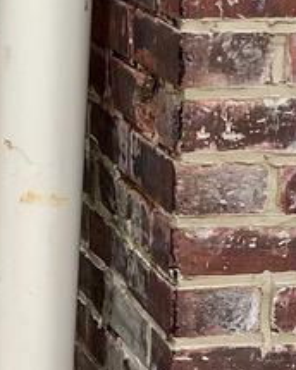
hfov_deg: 8.5
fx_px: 1982
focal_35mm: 181
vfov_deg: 10.5
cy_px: 435
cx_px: 15
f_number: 1.6
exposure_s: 1/416
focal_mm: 4.2
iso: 32
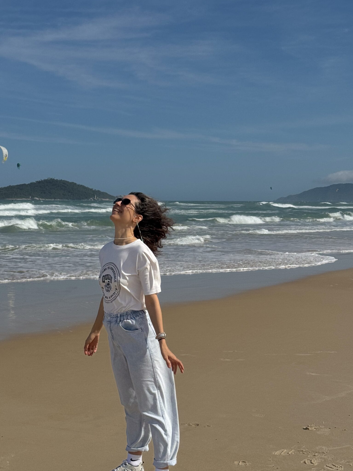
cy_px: 258
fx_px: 816
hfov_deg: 24.4
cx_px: 136
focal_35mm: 60
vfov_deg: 32.2
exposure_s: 1/15385
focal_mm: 6.76
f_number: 1.78
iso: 64
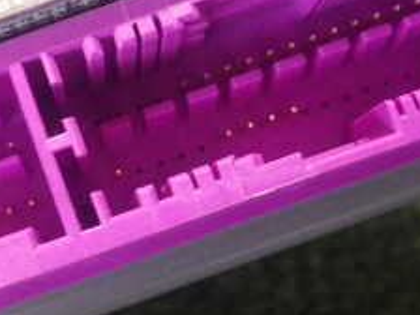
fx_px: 1007
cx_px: 77
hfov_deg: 23.2
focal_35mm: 83
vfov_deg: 17.8
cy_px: 129
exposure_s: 1/45
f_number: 2.3
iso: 640
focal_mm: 5.5
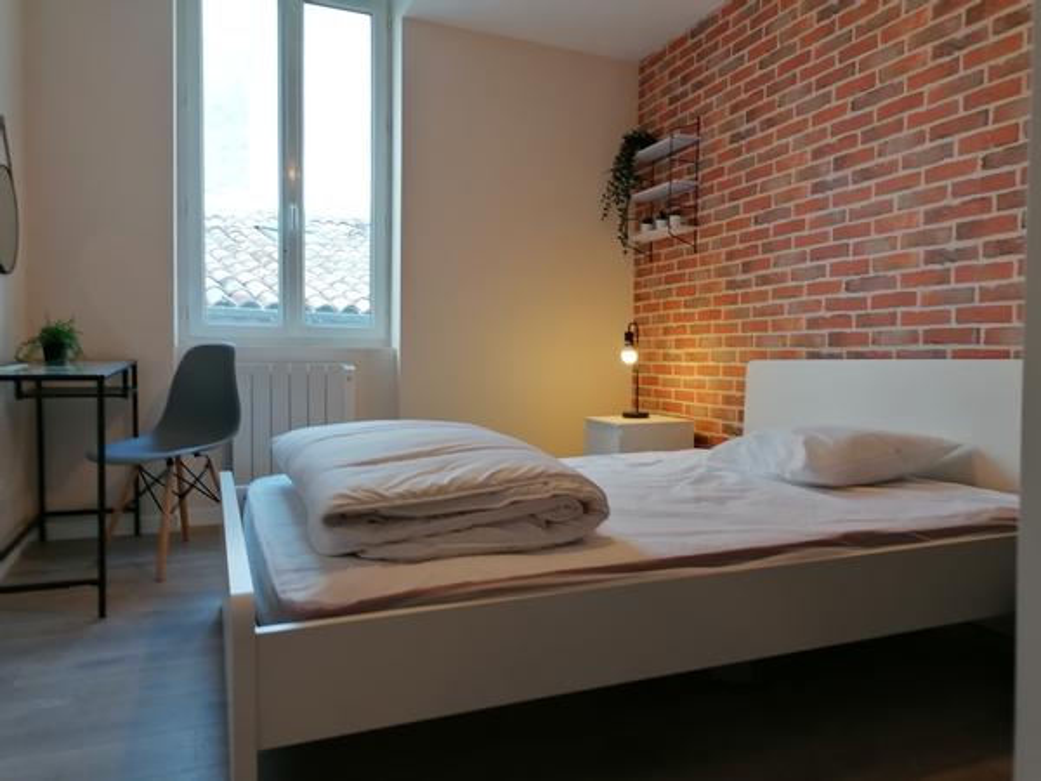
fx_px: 812
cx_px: 520
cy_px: 390
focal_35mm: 27
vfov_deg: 51.4
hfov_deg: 65.3
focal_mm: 4.75
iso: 100
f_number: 1.8
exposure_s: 1/50
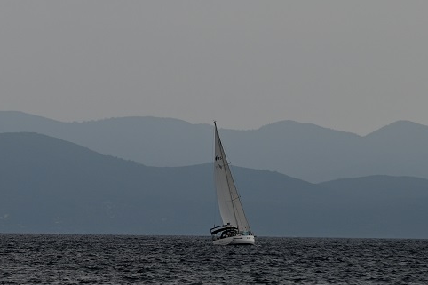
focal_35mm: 486
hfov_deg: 4.2
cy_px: -2
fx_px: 5776
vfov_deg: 2.8
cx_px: 83
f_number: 6.3
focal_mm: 180
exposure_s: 1/1250
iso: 100
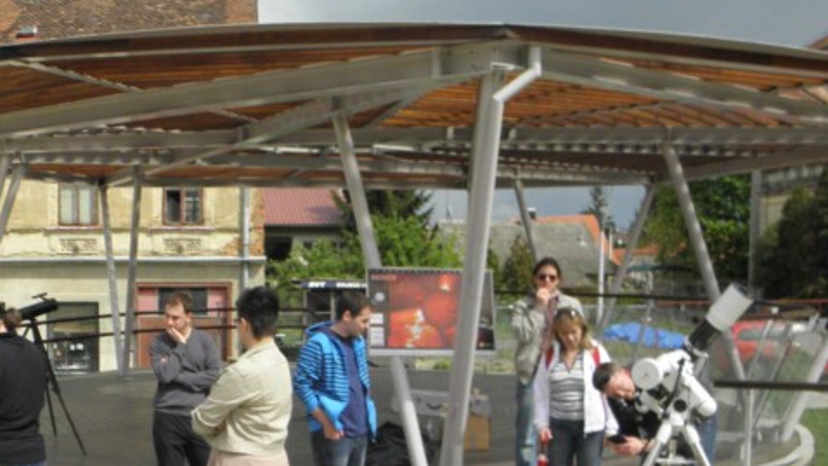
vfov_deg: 24.0
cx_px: 243
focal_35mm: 49
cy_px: 376
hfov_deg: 41.3
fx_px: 1076
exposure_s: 1/250
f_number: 7
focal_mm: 5
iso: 100
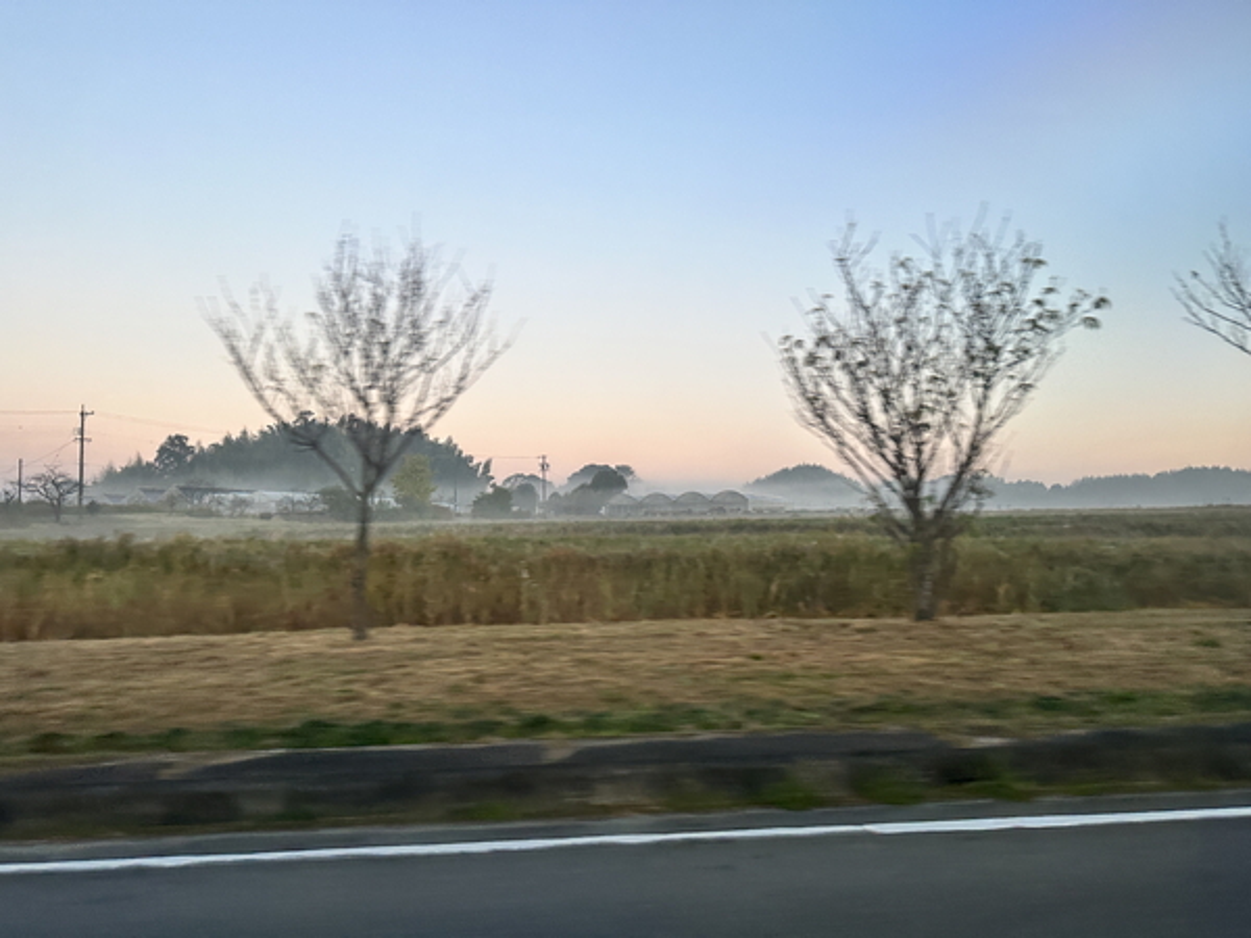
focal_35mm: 24
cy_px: 469
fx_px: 867
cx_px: 626
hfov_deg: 71.6
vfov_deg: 56.8
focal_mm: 6.86
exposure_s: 1/119
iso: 250
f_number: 1.78
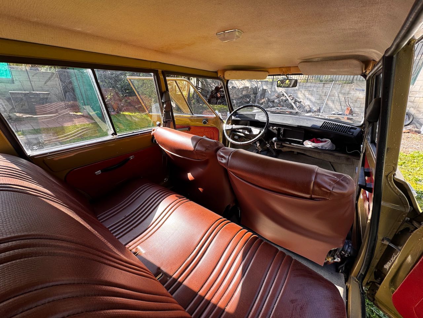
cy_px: 159
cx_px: 212
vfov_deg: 85.7
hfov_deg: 102.1
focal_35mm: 14
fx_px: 171
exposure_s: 1/115
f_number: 2.2
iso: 40
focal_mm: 2.22
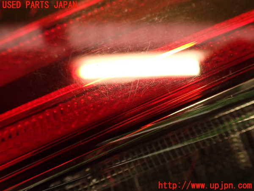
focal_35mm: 32
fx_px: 235
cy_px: 96
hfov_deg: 56.8
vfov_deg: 44.2
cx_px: 127
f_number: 2.4
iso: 400
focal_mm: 5.79
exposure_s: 1/30
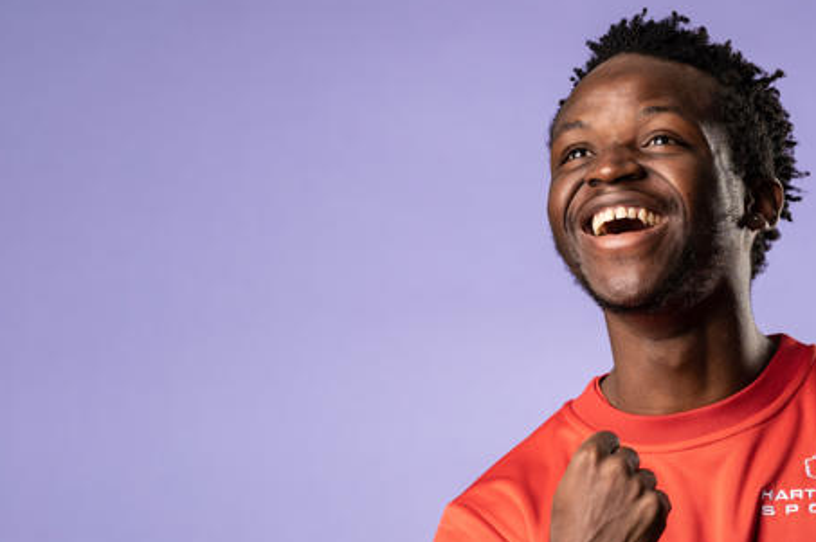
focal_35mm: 251
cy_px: 306
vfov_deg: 5.5
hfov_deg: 8.2
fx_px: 5683
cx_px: 654
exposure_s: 1/250
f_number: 5
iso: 125
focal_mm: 148
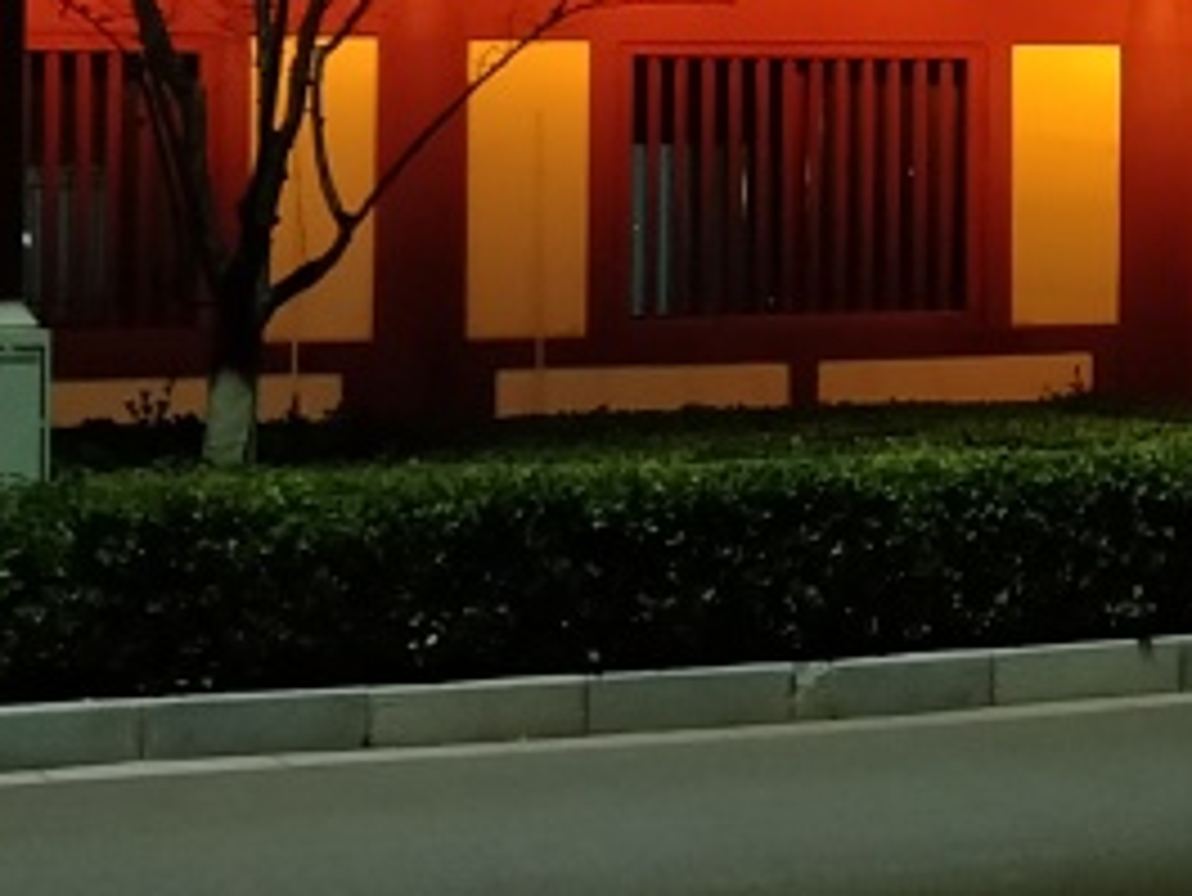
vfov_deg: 13.0
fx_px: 3893
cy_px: 77
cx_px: 2060
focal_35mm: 113
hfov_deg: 15.3
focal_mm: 4.27
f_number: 1.7
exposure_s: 1/17
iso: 725
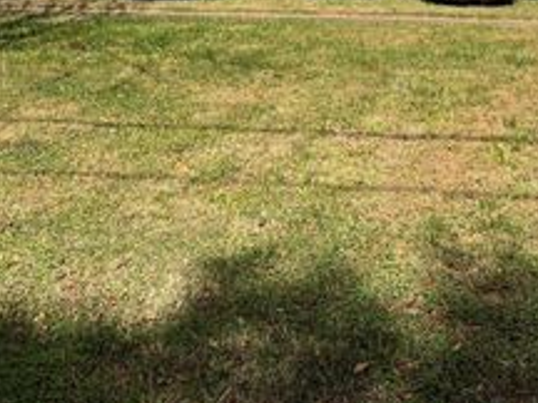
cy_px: -49
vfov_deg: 23.5
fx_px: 901
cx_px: 461
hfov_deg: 32.0
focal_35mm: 58
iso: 32
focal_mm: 5.1
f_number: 1.6
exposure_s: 1/3257
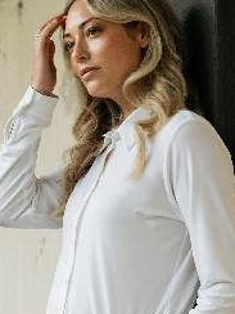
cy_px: 246
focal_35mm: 207
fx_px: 1874
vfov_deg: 9.5
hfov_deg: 7.2
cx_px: 78
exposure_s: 1/200
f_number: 4.5
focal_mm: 75
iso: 640
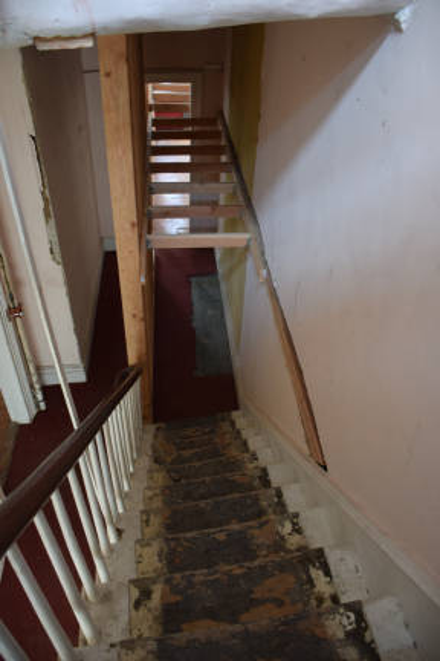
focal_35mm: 27
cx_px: 220
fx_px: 495
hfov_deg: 47.9
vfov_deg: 67.4
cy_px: 330
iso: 1000
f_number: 3.5
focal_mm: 18
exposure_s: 1/50
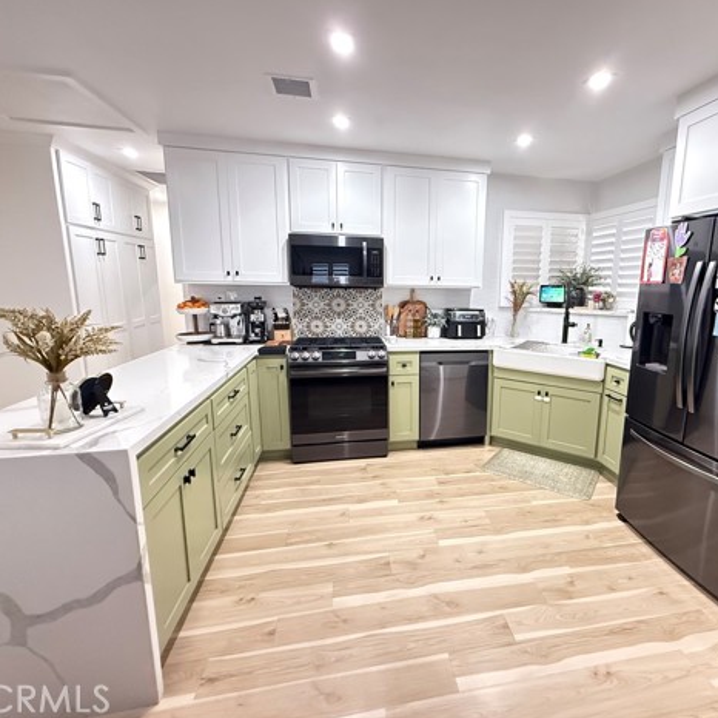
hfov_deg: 82.9
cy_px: 351
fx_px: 399
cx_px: 431
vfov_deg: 84.0
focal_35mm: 17
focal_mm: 2.22
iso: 1250
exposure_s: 1/60
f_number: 2.2
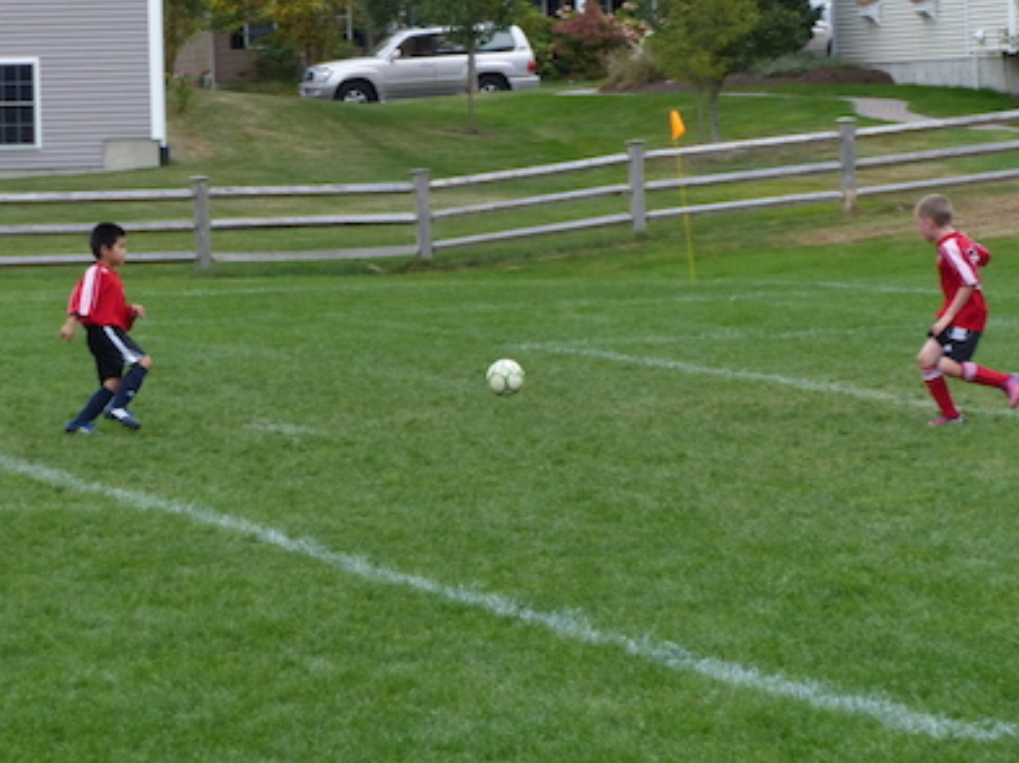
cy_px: 248
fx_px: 4619
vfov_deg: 9.4
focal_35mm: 157
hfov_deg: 12.6
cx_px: 374
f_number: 2.8
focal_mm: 20.9
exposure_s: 1/500
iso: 320
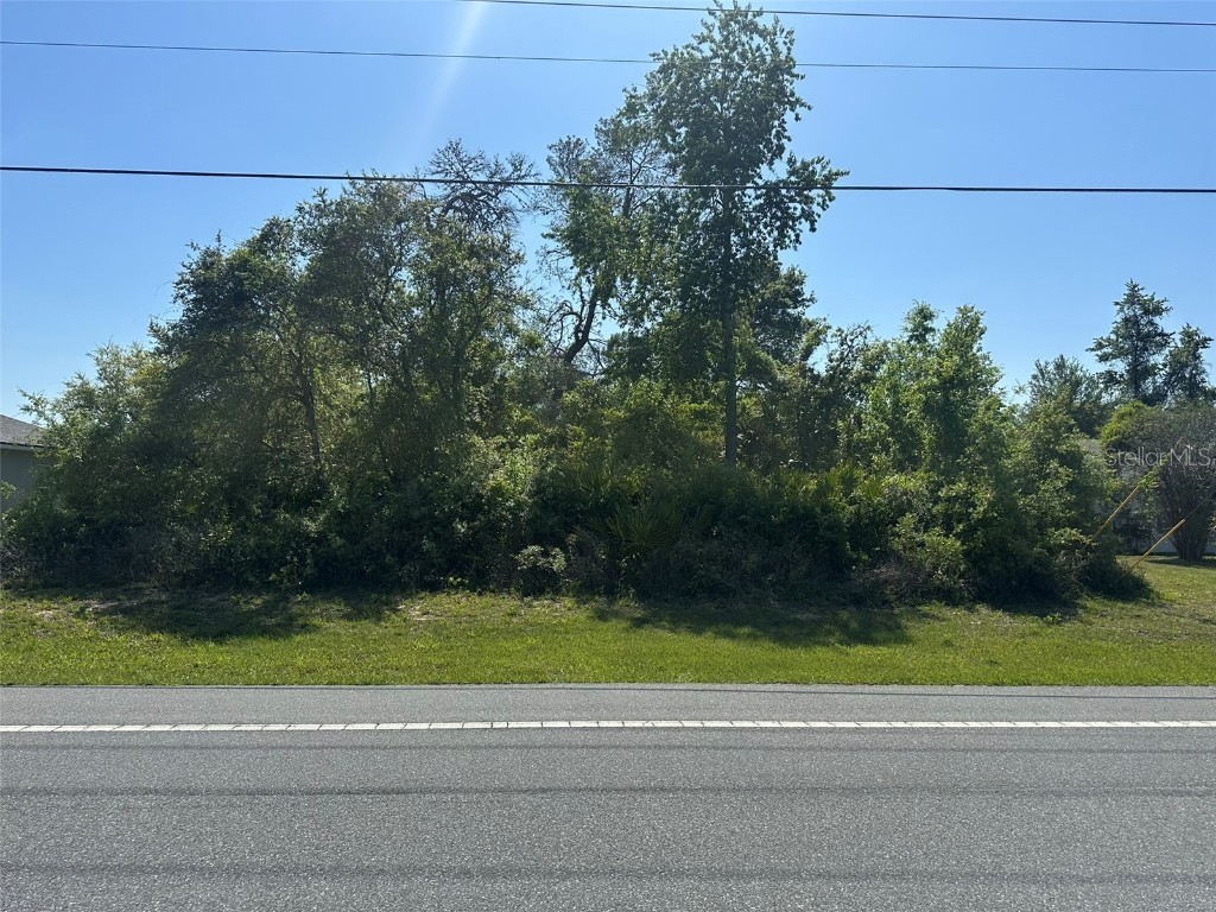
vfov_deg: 56.8
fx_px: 843
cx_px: 608
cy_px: 456
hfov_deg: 71.6
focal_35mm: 24
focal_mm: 6.86
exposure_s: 1/5263
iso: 80
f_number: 1.78
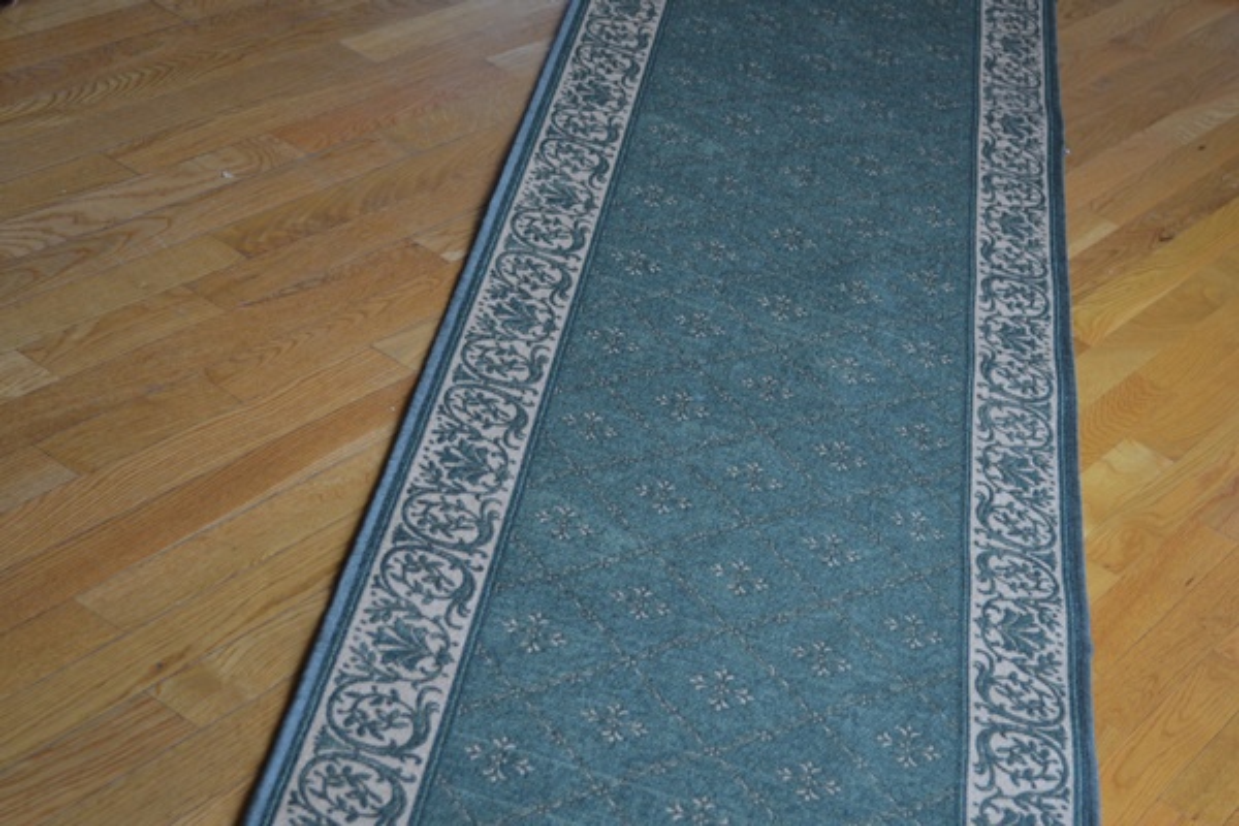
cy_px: 413
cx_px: 620
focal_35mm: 60
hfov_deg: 33.4
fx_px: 2065
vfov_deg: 22.6
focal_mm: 40
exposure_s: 1/60
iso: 450
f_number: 5.3
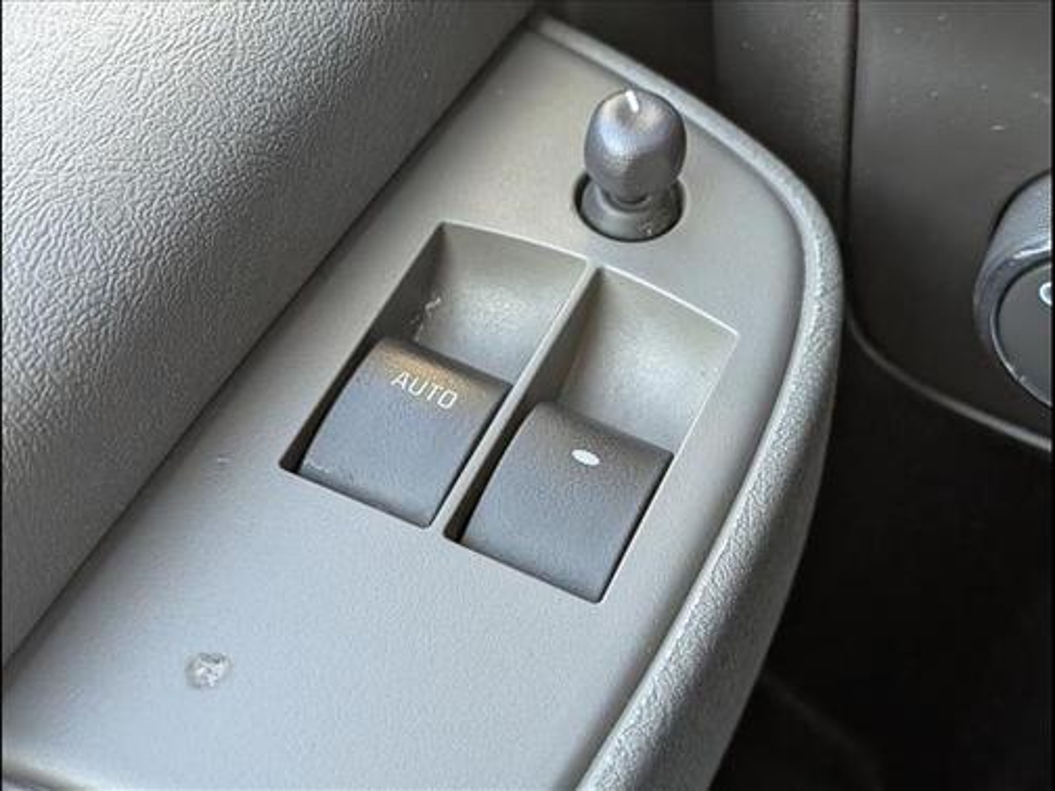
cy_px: 396
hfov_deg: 38.9
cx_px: 528
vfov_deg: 29.7
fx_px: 1493
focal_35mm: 49
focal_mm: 6.9
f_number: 1.68
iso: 995
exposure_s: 1/500
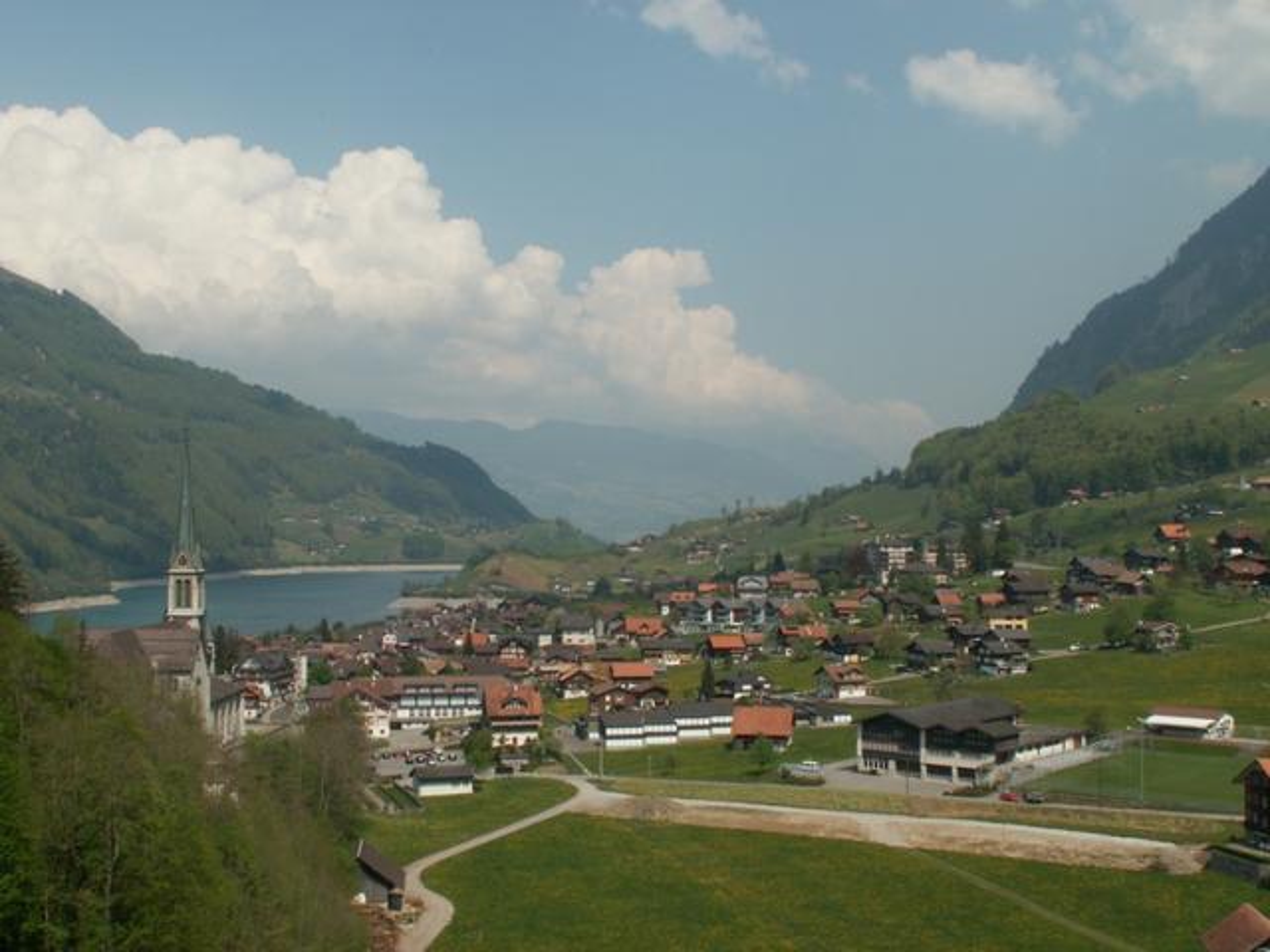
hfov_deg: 42.9
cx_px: 635
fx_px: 1614
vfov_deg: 32.9
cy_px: 476
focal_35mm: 44
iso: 50
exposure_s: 1/200
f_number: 8
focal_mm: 7.23
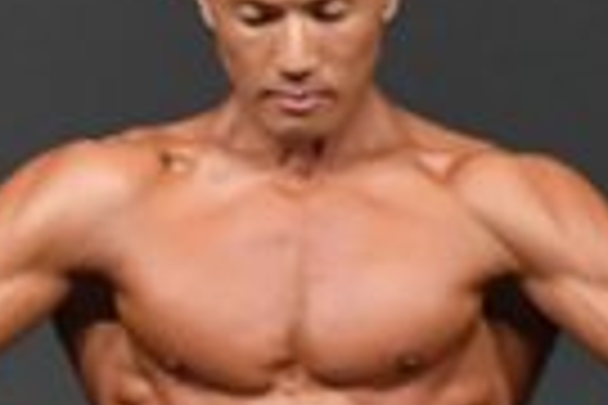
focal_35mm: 2148
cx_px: -1052
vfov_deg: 0.6
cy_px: 698
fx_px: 36274
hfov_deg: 1.0
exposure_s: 1/400
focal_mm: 250
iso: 4000
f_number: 5.6
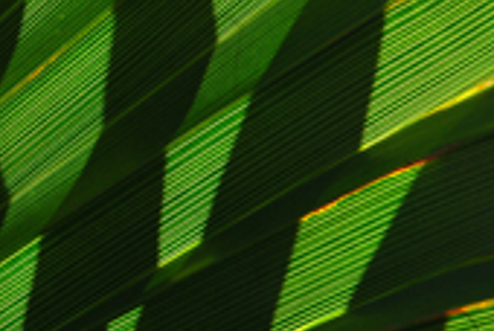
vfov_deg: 3.2
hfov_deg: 4.8
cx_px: -44
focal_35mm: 427
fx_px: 5874
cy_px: 311
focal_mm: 105
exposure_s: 1/160
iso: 100
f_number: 13
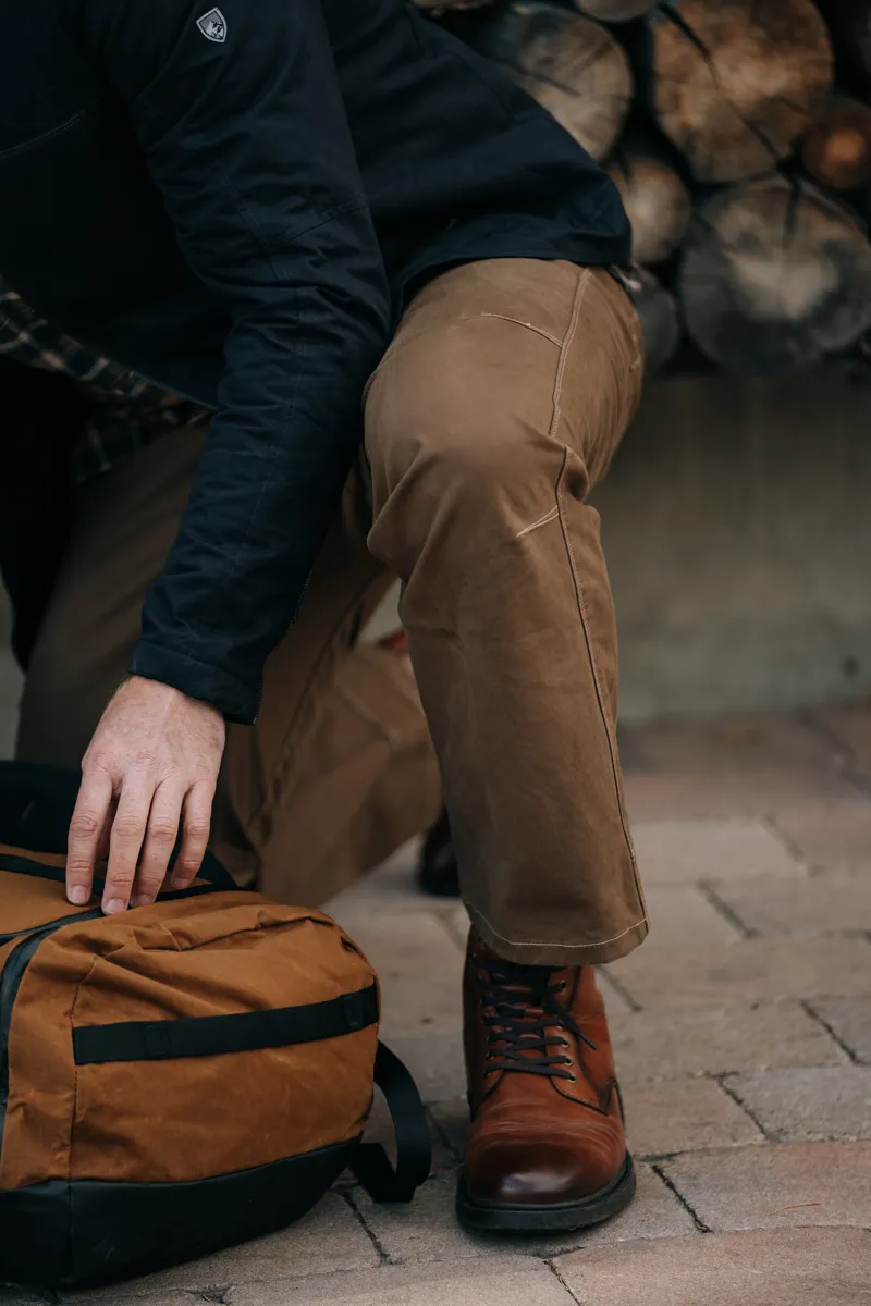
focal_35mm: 173
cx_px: 436
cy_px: 653
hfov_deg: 7.9
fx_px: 6278
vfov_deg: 11.9
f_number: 2.8
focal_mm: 173
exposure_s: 1/1000
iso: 160
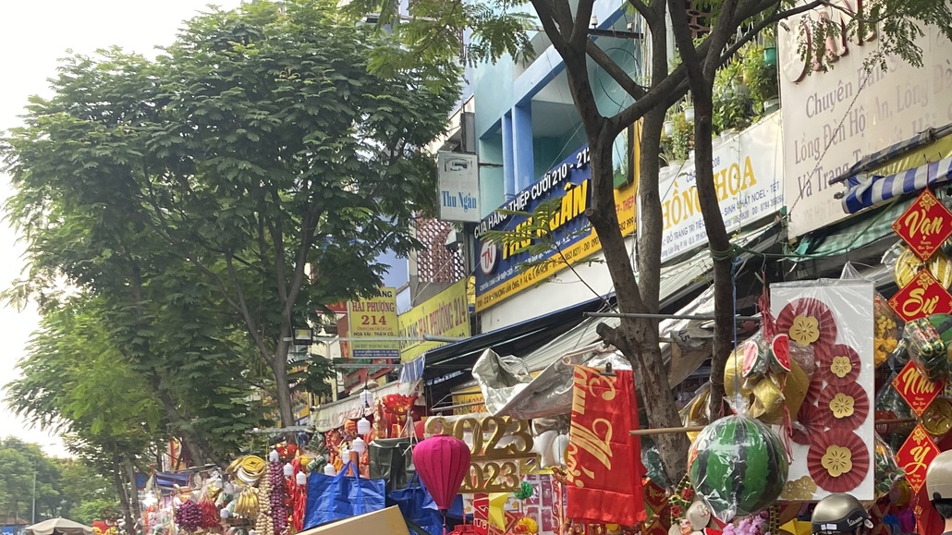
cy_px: 531
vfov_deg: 21.1
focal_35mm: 55
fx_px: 1388
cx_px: 850
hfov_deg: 35.7
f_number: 1.8
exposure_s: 1/121
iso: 80
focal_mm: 4.25
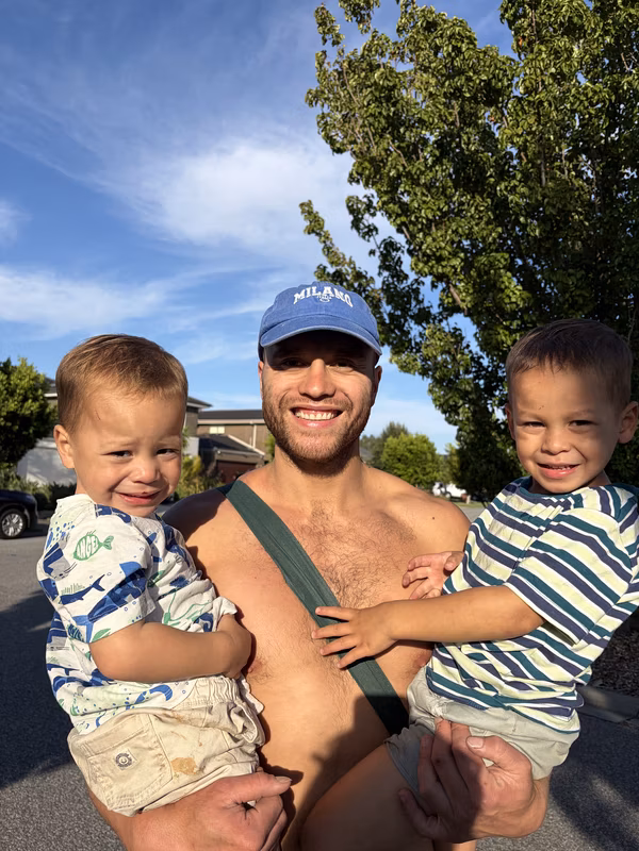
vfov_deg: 67.3
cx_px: 320
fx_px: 640
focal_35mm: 26
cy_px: 426
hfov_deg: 53.1
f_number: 1.6
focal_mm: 5.96
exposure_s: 1/3831
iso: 50
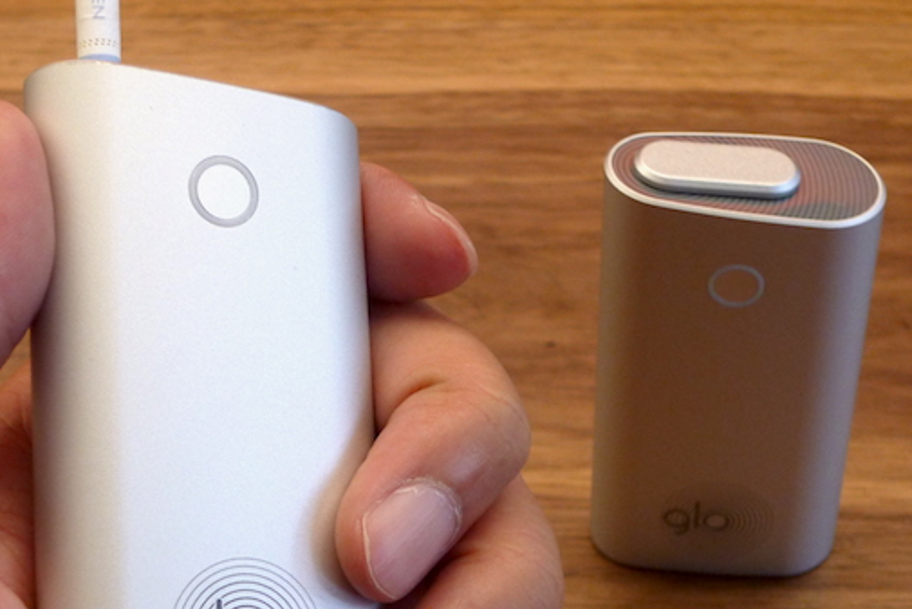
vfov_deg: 15.3
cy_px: 389
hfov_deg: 22.8
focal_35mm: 89
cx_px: 323
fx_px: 2255
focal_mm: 9.6
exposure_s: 1/80
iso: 200
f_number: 3.6
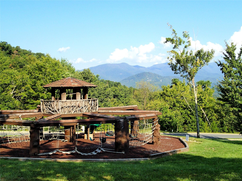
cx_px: 121
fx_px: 280
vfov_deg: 36.0
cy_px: 90
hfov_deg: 46.8
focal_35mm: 40
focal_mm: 7.34
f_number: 4
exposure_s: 1/640
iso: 100
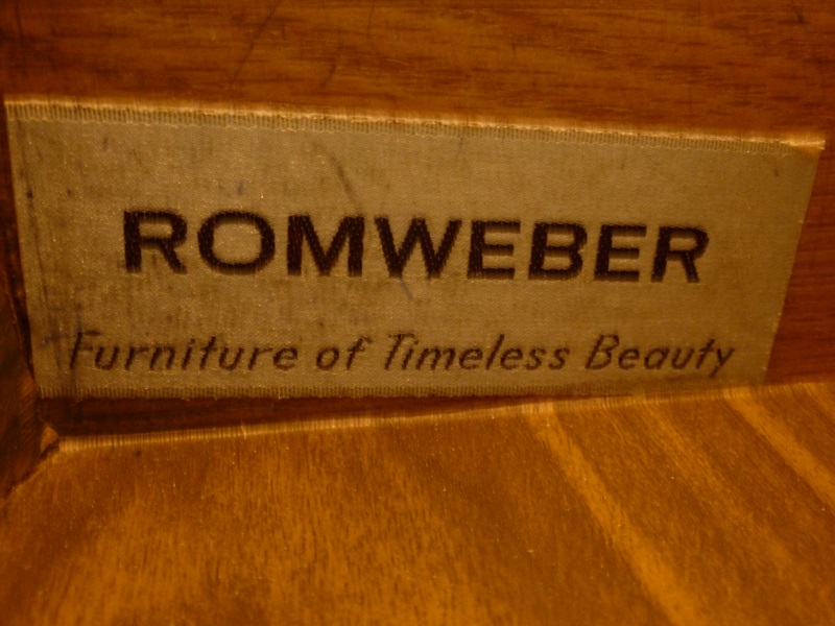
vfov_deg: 39.7
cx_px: 418
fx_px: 868
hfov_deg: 51.4
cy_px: 313
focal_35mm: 36
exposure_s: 1/8
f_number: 3.6
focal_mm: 6.5
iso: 400
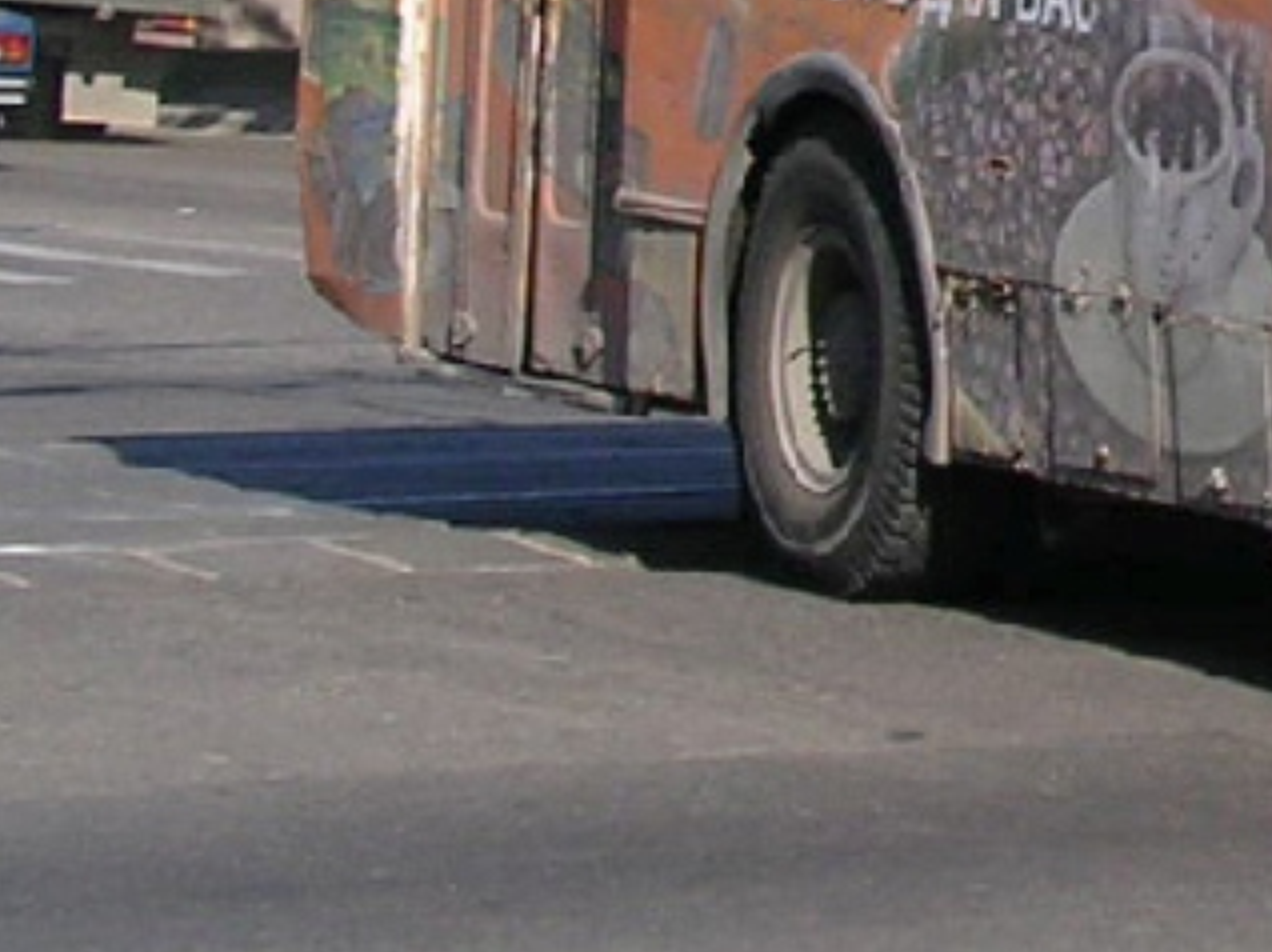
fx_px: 10061
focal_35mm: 274
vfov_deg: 5.4
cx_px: 2484
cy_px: -470
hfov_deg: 7.0
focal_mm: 10.2
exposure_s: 1/466
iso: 100
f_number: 3.6
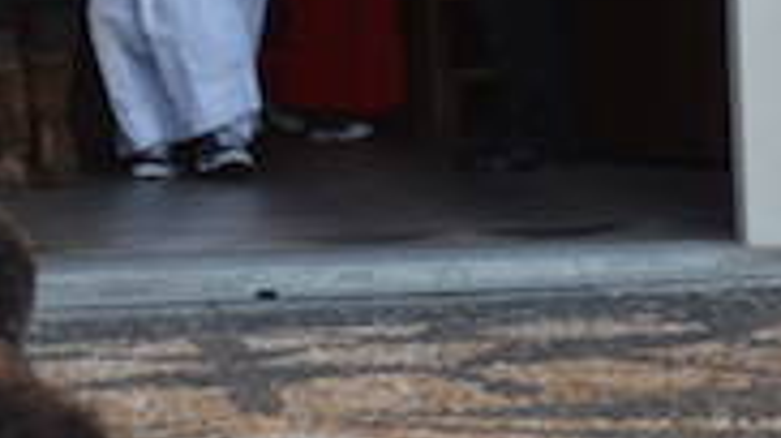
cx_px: 1111
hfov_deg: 4.5
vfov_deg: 2.5
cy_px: -182
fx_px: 9846
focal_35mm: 476
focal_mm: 55
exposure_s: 1/125
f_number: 5.6
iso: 140
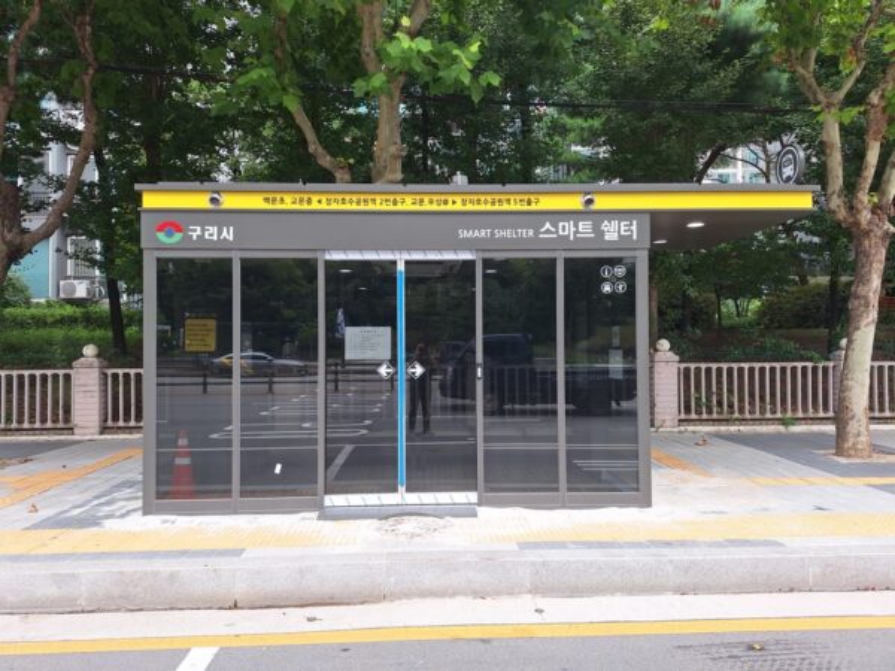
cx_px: 448
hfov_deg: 73.9
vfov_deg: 58.9
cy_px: 336
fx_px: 595
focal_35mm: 23
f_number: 1.8
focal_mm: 5.54
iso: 40
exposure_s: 1/471
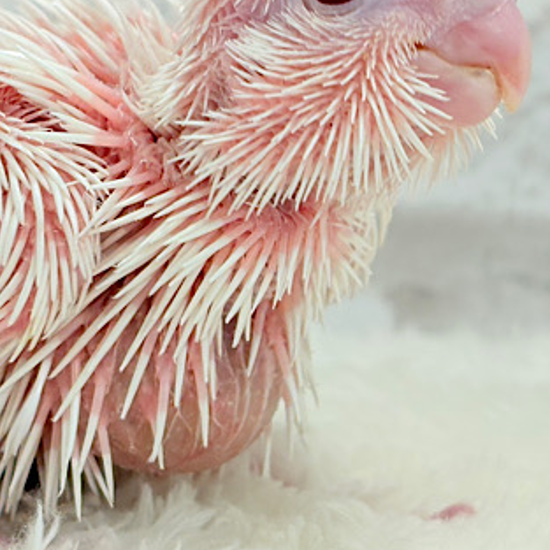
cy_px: 144
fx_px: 1690
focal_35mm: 94
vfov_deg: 18.4
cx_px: 169
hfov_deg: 18.4
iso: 80
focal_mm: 5.96
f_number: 1.6
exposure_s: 1/100
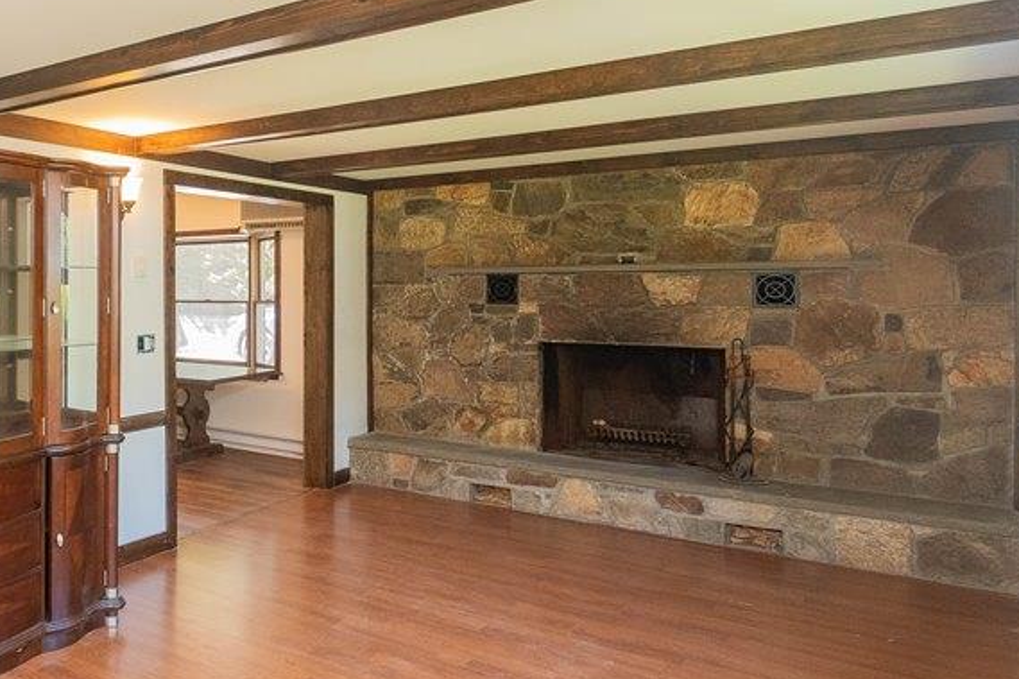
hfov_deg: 58.9
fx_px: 764
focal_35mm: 27
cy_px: 325
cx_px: 129
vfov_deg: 47.9
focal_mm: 10
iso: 1800
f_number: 5.6
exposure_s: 1/60
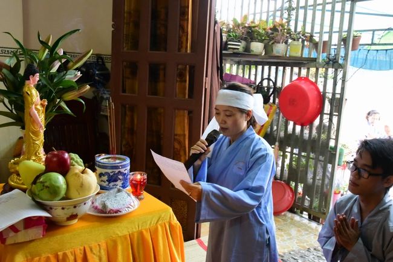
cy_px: 131
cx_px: 196
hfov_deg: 58.7
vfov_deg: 41.2
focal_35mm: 32
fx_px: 349
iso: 12800
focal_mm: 32
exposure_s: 1/100
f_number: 13
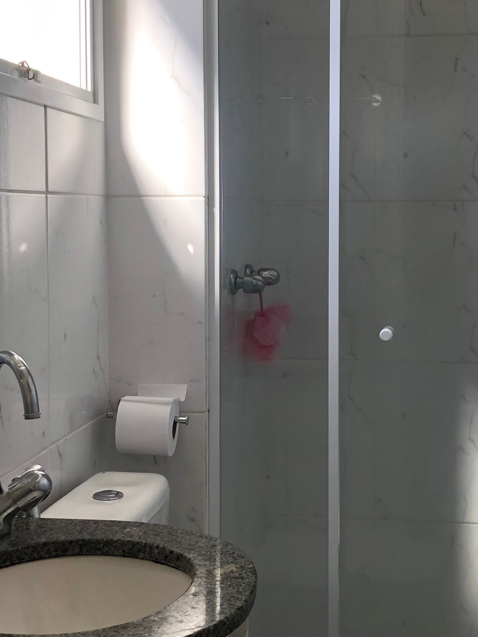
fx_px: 994
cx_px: 289
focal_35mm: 54
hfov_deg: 27.0
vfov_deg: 35.5
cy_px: 277
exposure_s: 1/144
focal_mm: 3.99
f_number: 1.8
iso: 20
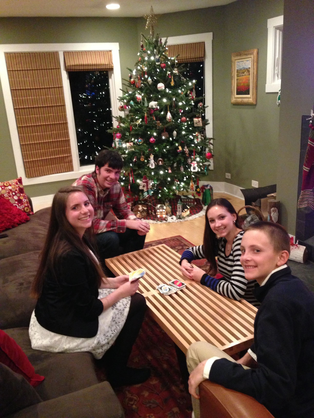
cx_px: 157
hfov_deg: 42.9
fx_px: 399
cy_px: 209
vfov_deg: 55.4
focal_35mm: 33
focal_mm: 4.13
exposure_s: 1/15
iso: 500
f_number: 2.4
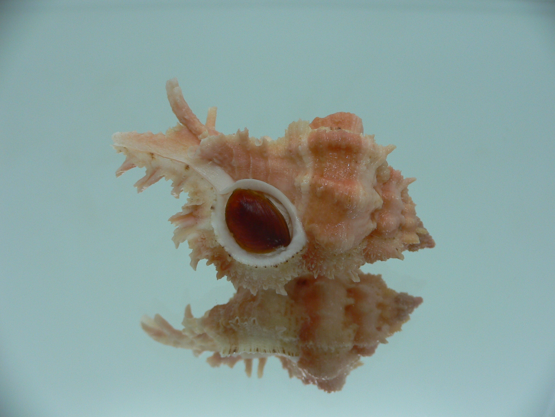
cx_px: 278
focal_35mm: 35
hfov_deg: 52.6
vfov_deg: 40.7
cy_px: 208
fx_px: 561
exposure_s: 1/60
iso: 80
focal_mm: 4.6
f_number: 2.8
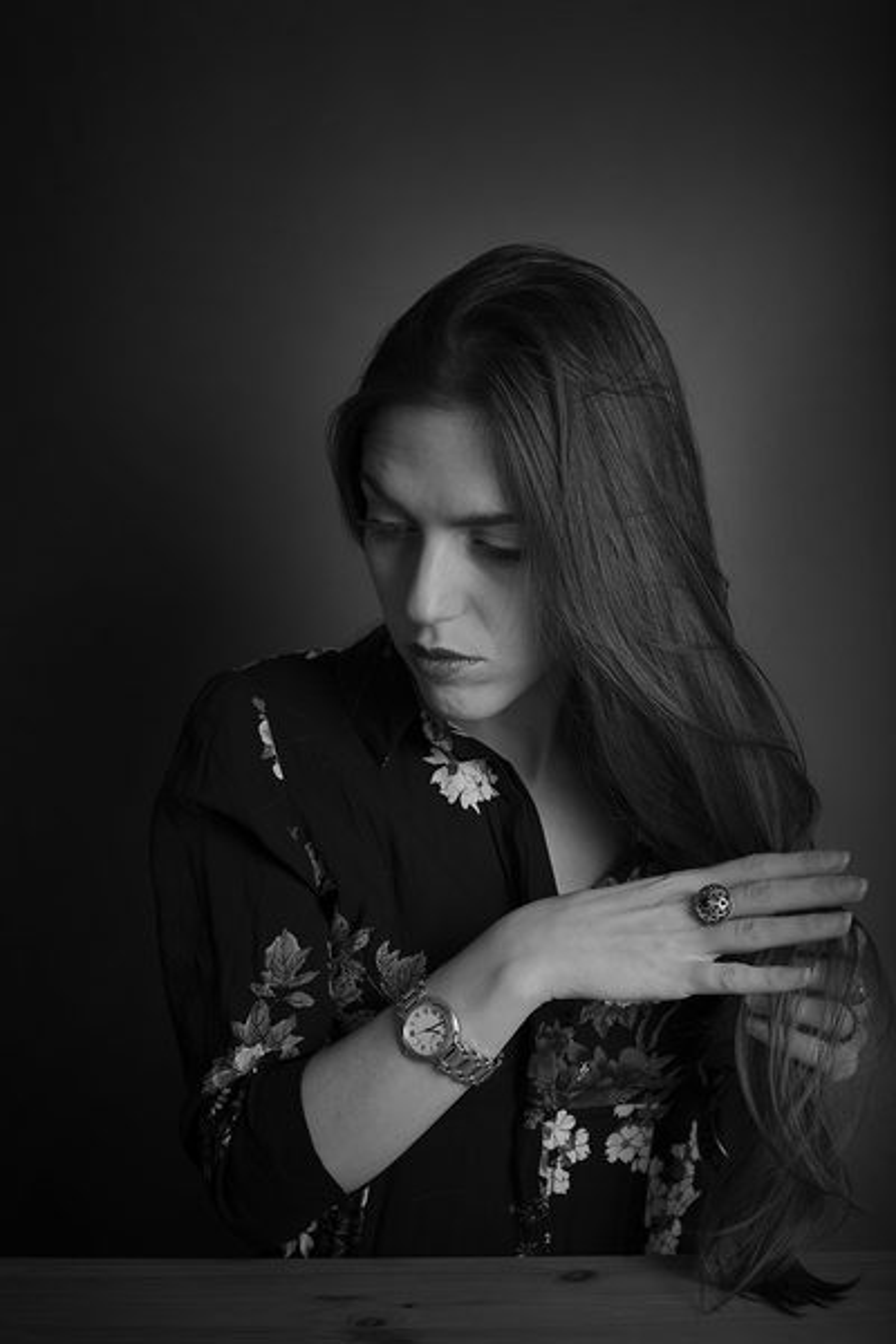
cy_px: 672
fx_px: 1867
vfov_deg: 39.6
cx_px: 448
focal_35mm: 50
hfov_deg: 27.0
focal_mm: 50
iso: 100
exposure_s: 1/200
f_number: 6.3
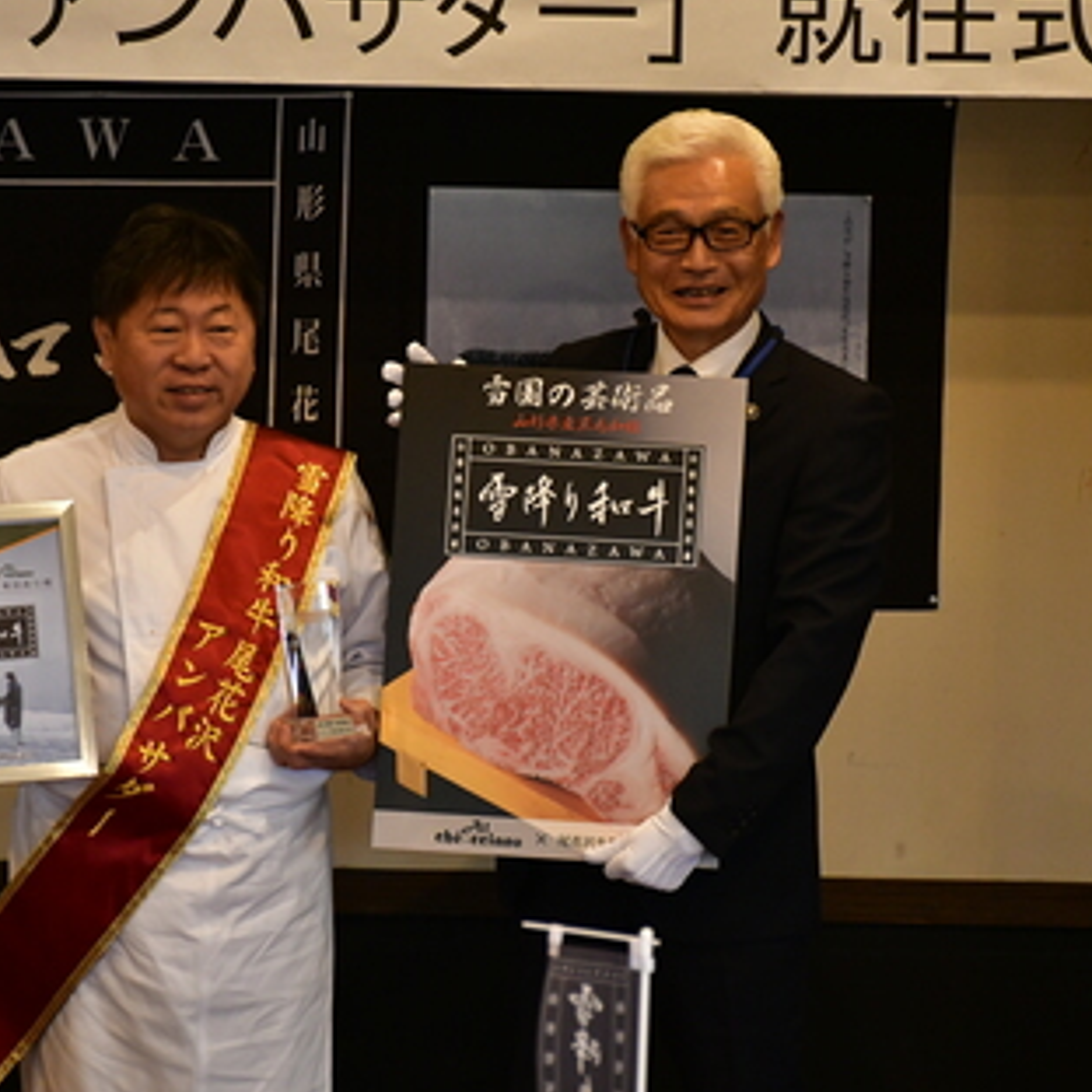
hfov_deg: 10.5
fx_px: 5925
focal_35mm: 166
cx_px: 430
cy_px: 542
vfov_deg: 10.5
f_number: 5.3
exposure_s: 1/160
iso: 3200
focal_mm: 85
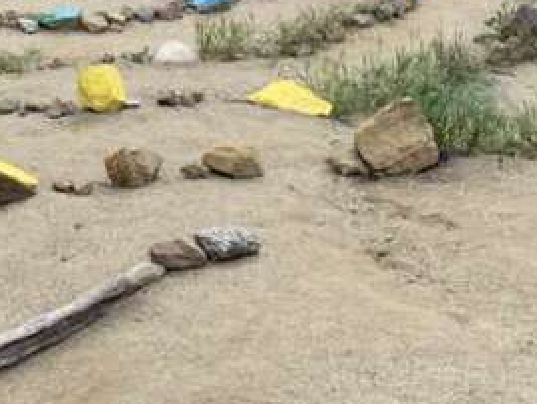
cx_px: 56
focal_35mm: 77
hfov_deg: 24.6
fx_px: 1196
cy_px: -68
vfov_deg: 18.3
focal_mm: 4.25
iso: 25
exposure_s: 1/656
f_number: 1.8
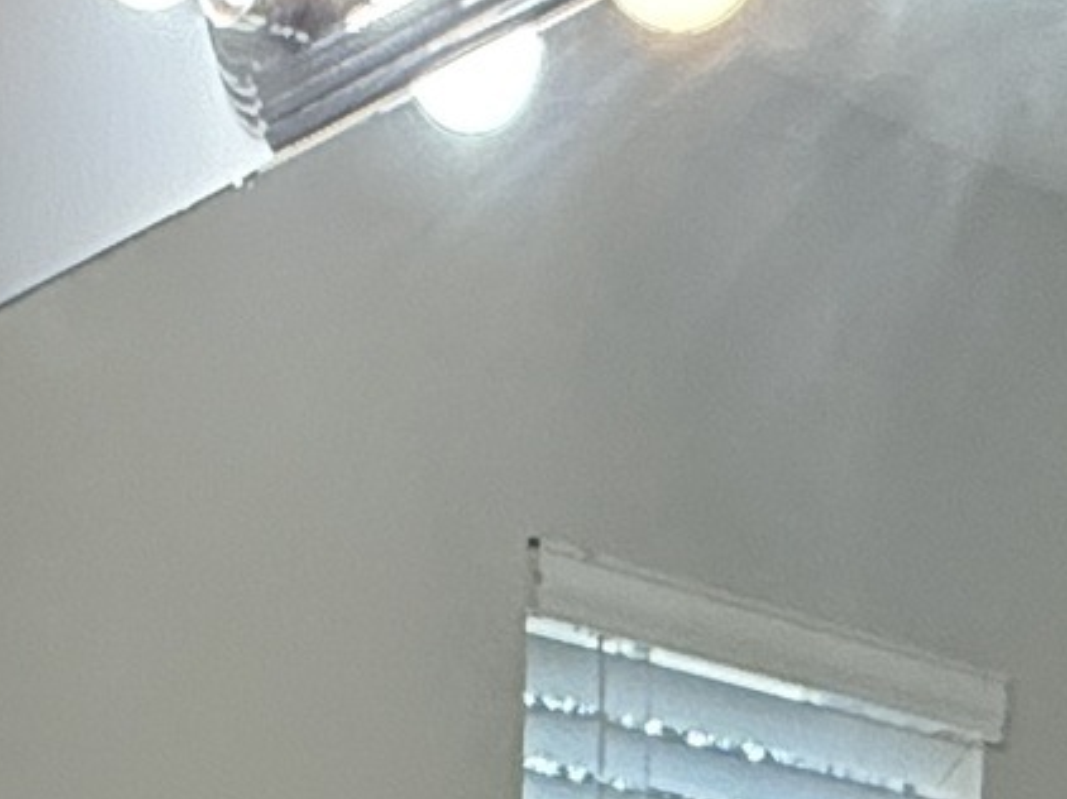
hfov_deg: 19.2
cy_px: 2824
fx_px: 3142
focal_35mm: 102
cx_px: 324
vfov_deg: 9.1
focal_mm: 2.22
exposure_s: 1/120
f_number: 2.2
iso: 250
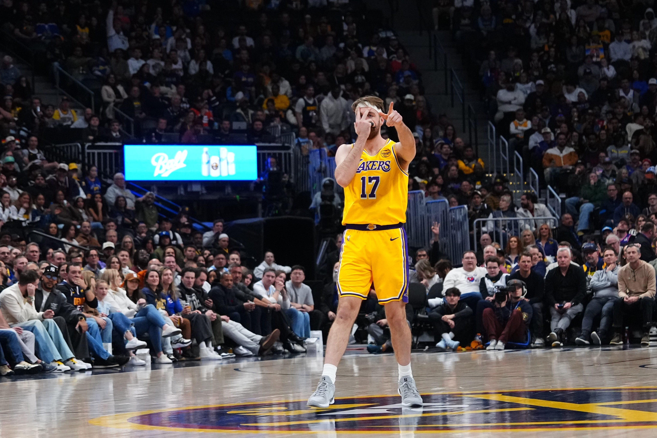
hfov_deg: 28.8
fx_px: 1277
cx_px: 328
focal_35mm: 70
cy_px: 219
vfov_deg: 19.5
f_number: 2.8
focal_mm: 70
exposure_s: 1/2000
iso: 4000
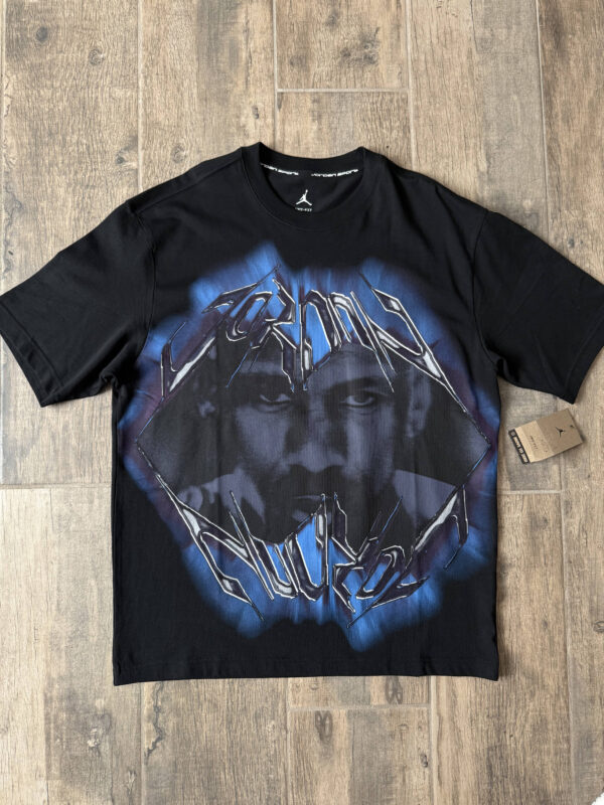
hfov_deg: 56.8
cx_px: 302
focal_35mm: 24
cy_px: 402
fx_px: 558
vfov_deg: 71.6
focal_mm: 6.76
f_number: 1.78
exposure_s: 1/80
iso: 200
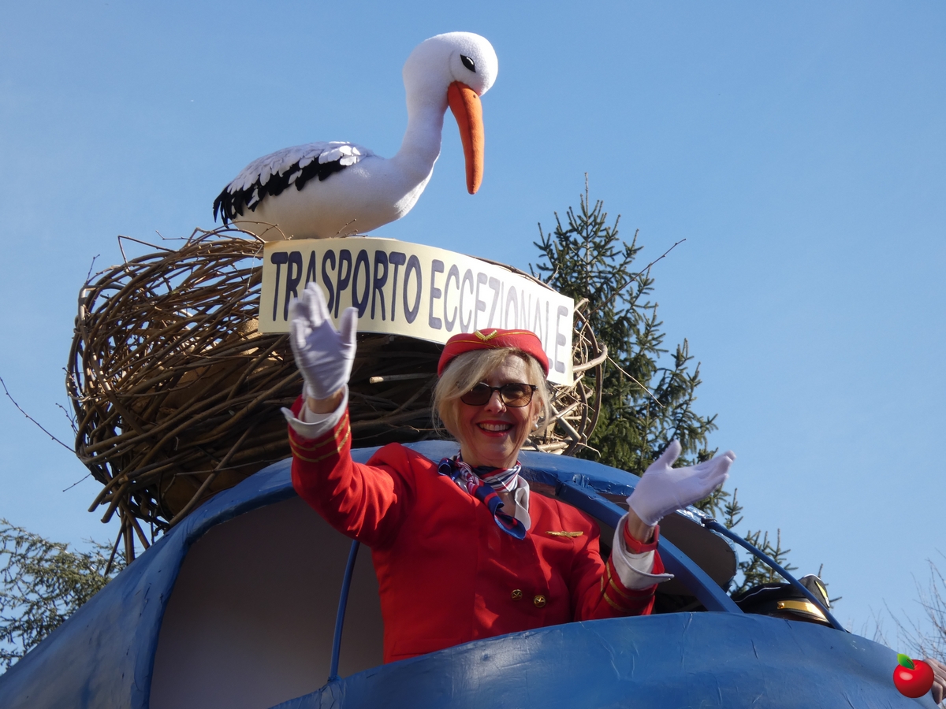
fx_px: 3006
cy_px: 354
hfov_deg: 17.9
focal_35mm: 110
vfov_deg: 13.5
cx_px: 473
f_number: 5
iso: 80
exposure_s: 1/250
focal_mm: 19.7
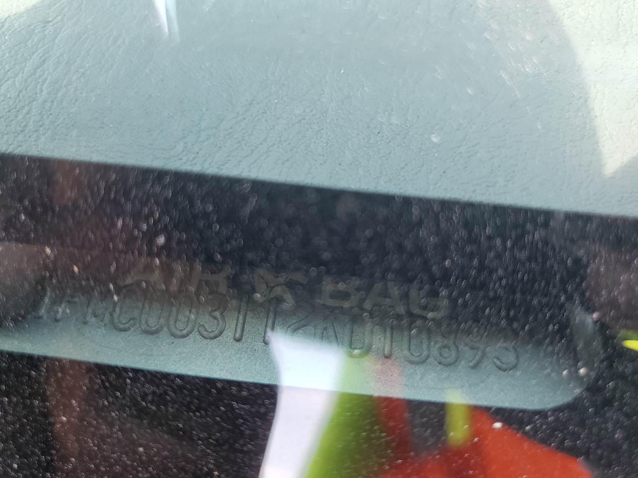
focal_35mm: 26
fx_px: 479
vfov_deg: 53.1
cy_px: 239
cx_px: 319
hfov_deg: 67.3
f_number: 1.5
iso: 74
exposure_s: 1/120
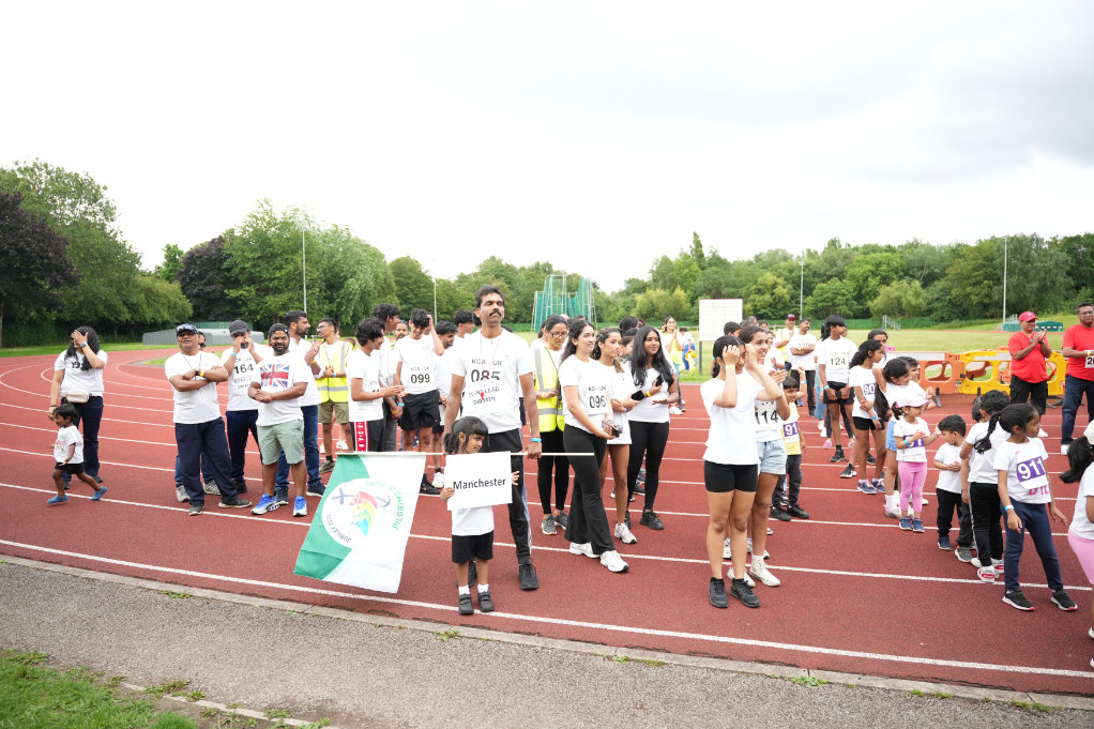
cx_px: 547
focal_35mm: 24
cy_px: 364
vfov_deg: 53.1
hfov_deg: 73.8
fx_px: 729
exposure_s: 1/800
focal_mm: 24
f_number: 2.8
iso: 400
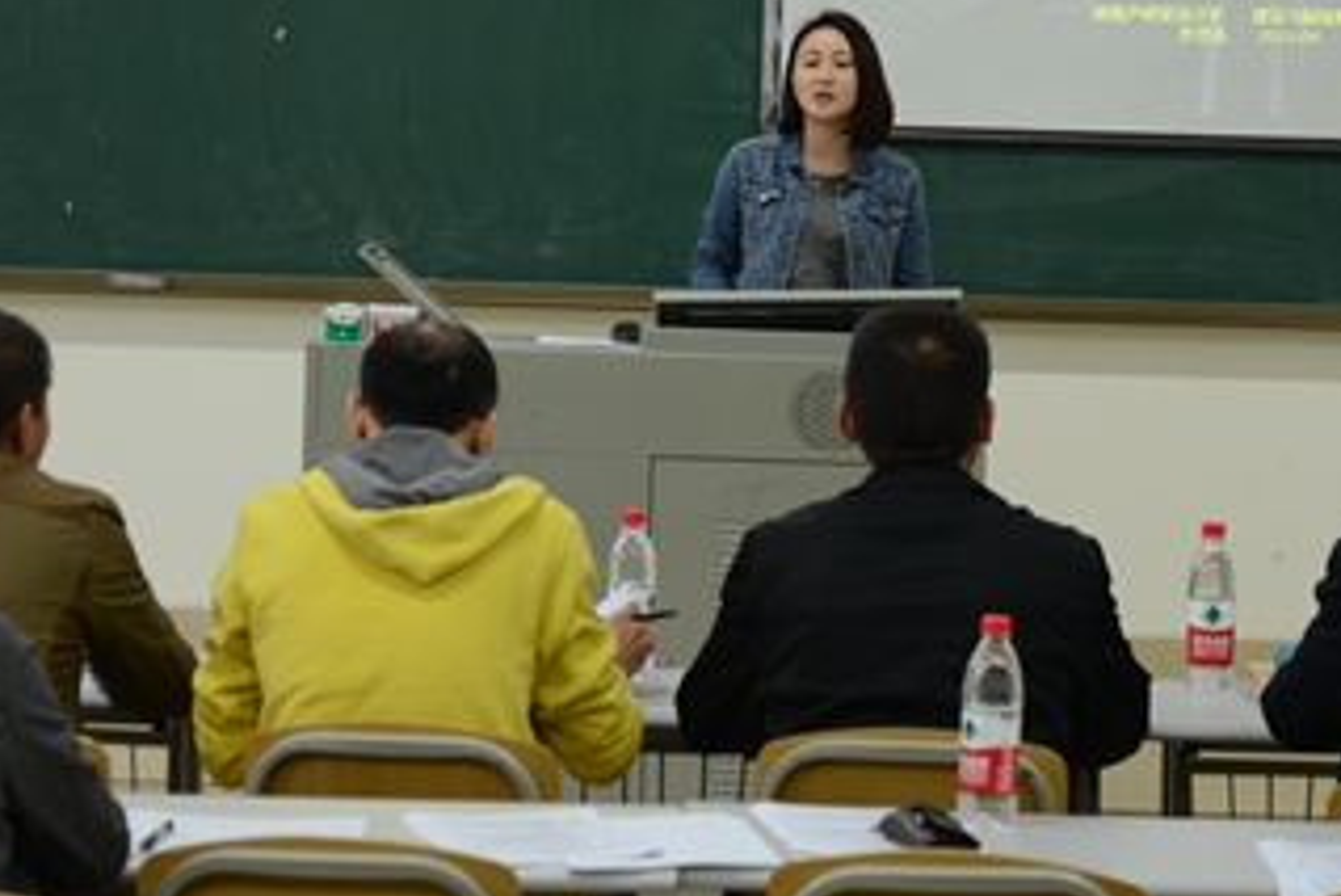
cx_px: 748
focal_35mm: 109
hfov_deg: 18.7
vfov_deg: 12.5
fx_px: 4062
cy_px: 69
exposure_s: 1/40
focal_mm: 58
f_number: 4.5
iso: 640
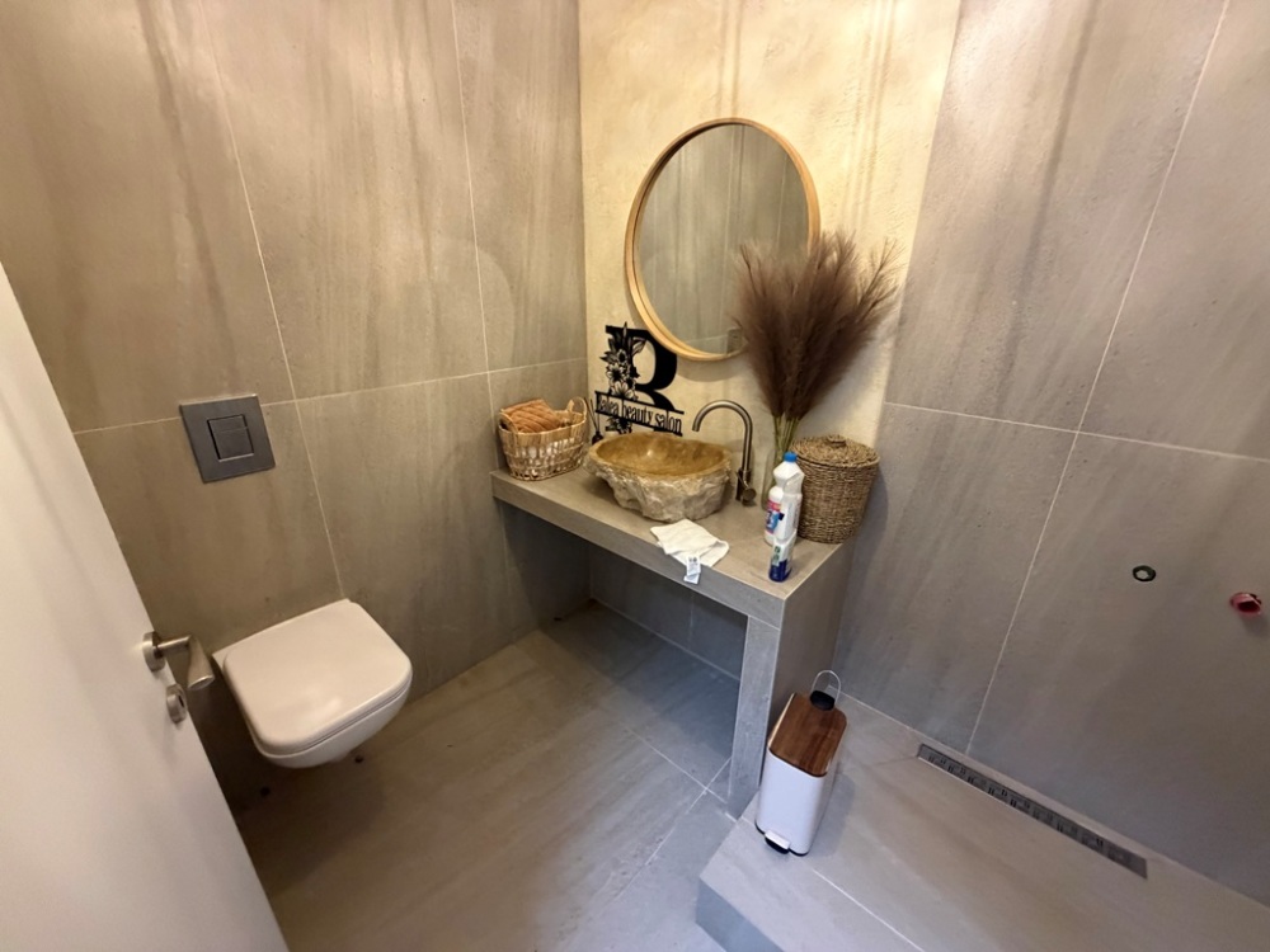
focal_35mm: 14
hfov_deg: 102.1
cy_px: 476
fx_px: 514
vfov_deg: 85.7
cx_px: 635
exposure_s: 1/50
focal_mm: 2.22
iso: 640
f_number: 2.2
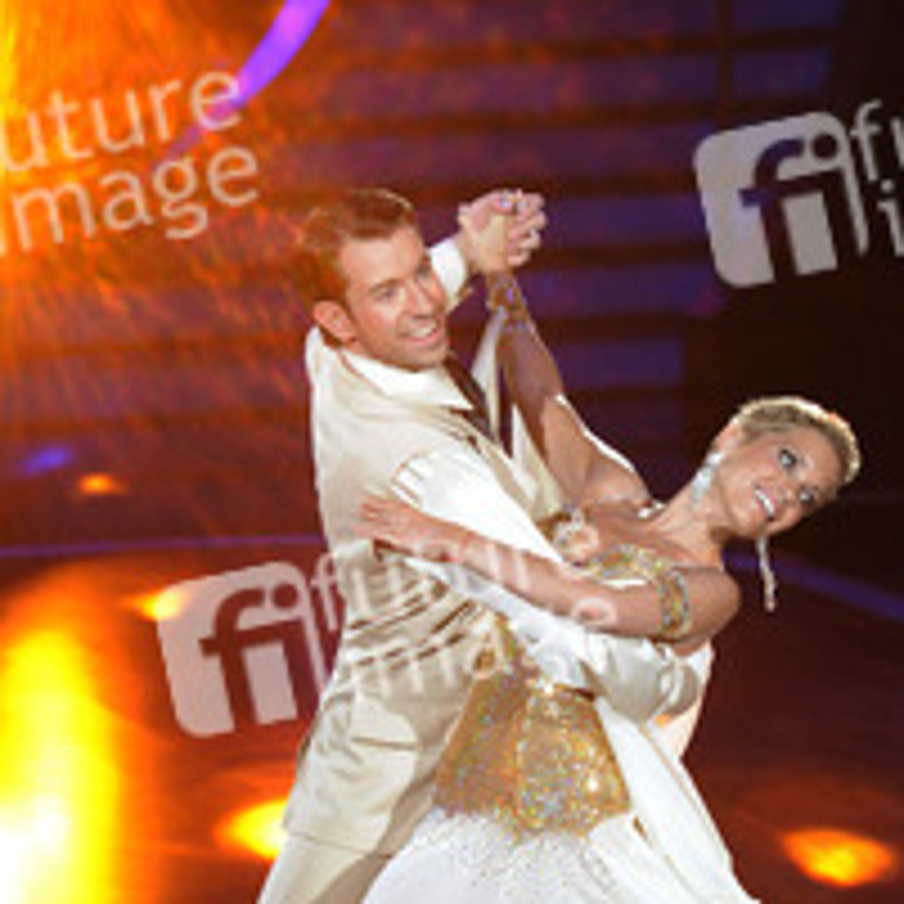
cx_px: 517
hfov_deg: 6.3
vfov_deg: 6.3
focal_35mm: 279
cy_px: 855
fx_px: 8243
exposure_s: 1/250
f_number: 5
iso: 4000
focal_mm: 165
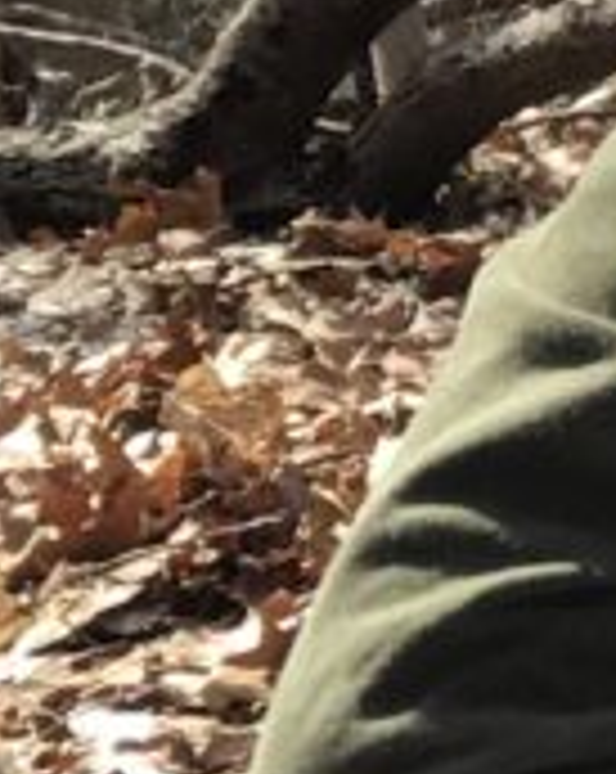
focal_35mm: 498
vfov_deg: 3.9
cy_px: -36
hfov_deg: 3.0
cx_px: 2477
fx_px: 11379
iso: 20
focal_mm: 6.6
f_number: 2.8
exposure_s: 1/269
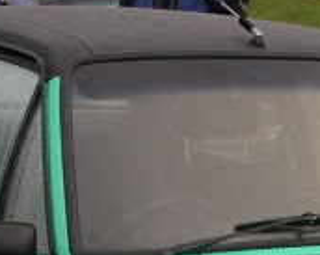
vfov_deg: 8.7
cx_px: 301
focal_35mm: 173
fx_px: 1636
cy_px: 385
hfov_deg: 11.1
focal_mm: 8
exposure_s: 1/462
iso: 100
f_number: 2.8
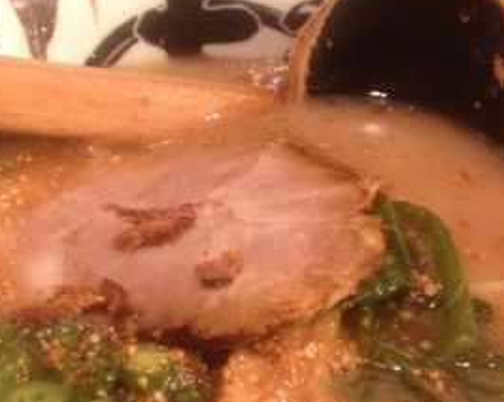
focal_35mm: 82
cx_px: 228
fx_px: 1222
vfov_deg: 18.5
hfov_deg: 23.3
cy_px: 310
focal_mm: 4.28
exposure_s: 1/15
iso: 400
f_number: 2.4
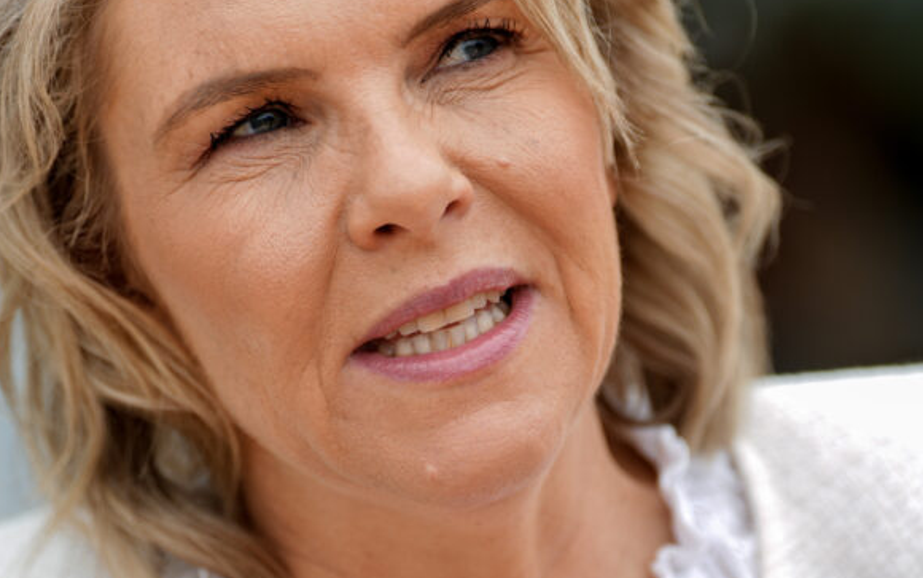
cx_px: 477
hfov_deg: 8.5
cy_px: 221
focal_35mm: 248
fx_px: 6241
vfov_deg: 5.3
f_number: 2.8
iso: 160
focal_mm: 131
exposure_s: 1/1000
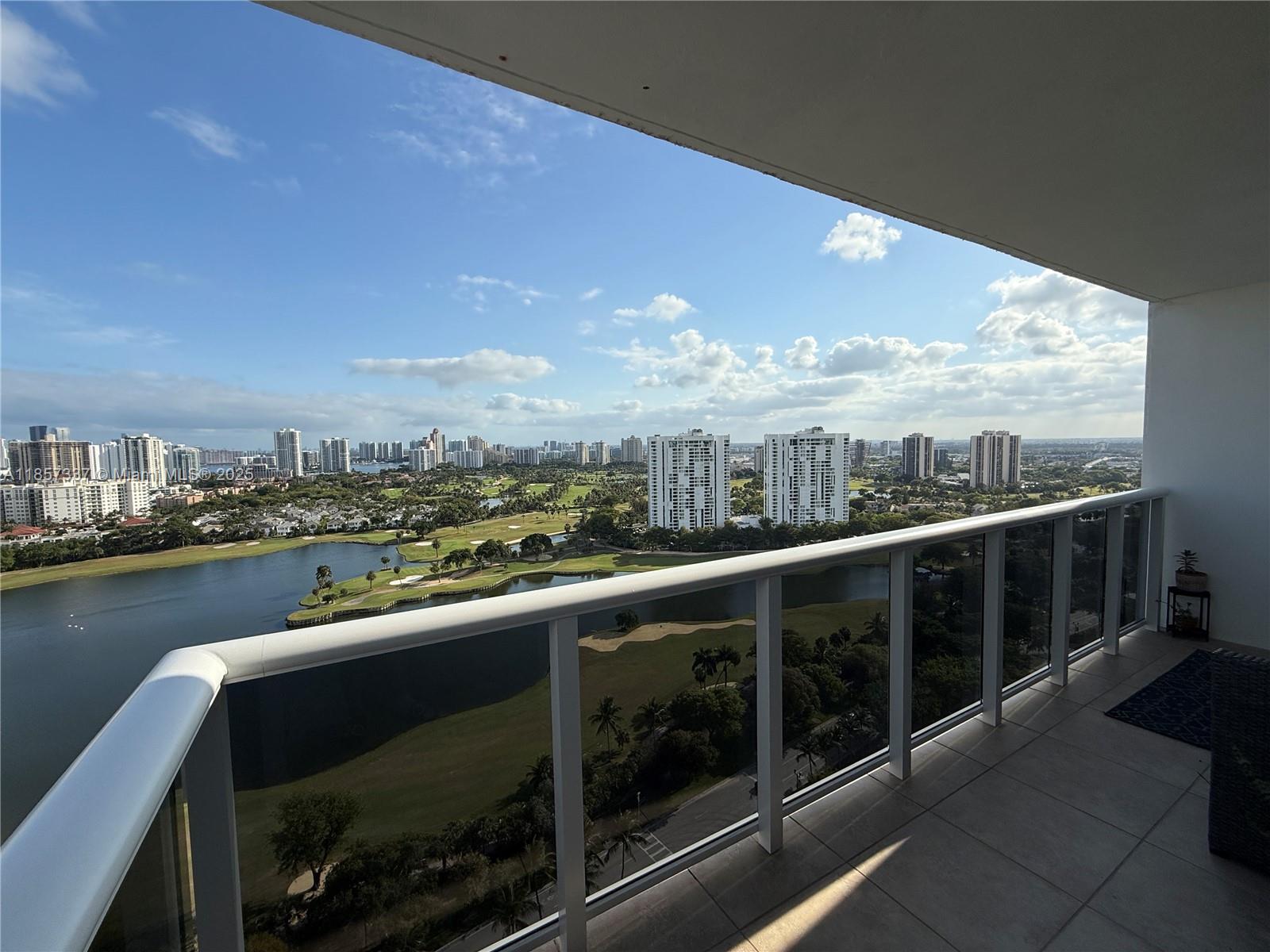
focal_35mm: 14
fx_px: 514
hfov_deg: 102.1
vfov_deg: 85.7
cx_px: 635
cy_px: 476
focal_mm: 2.22
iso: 50
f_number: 2.2
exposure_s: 1/3891
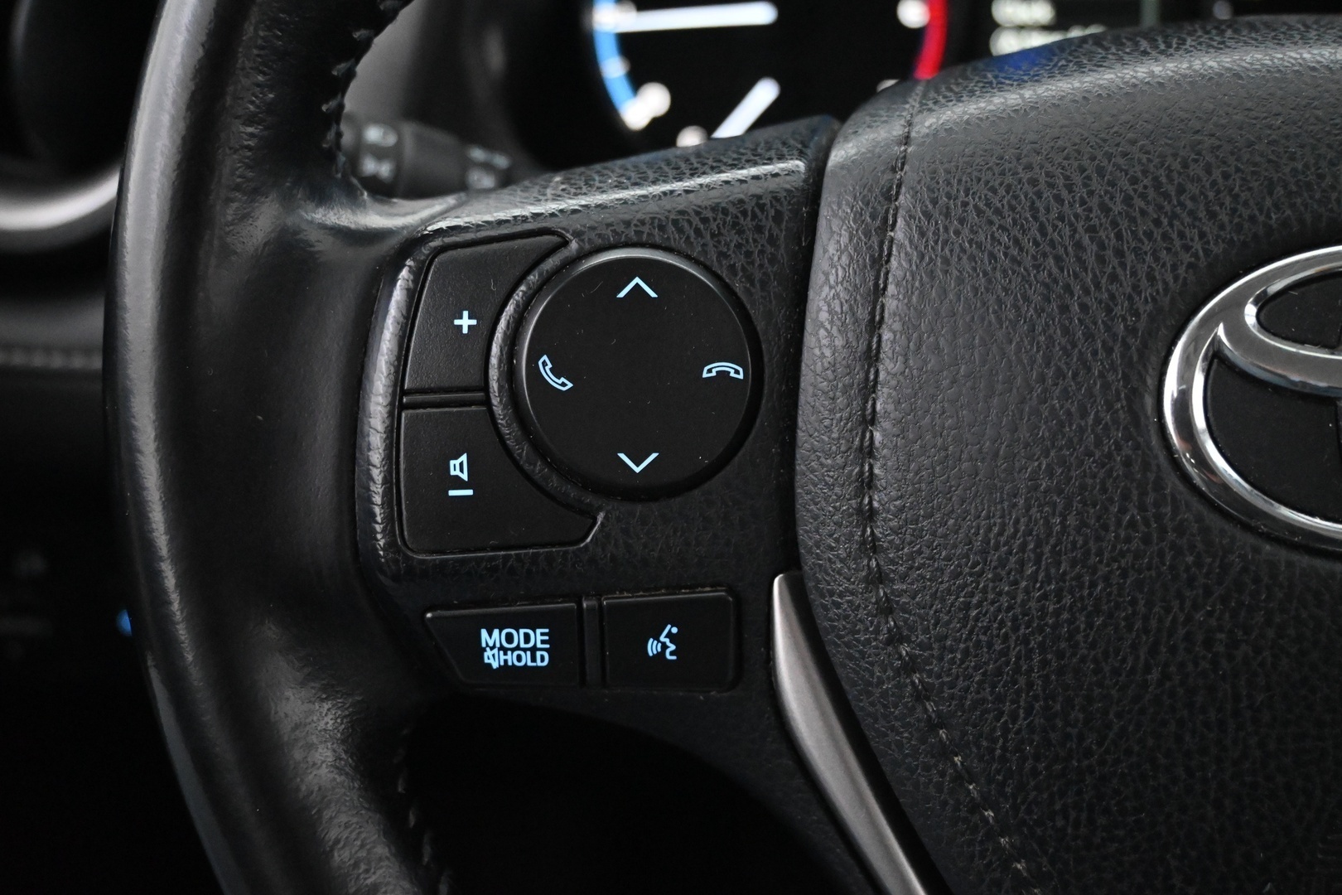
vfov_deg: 32.4
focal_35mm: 41
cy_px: 448
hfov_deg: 47.2
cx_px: 671
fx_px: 1538
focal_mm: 27.5
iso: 7200
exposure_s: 1/40
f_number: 4.5
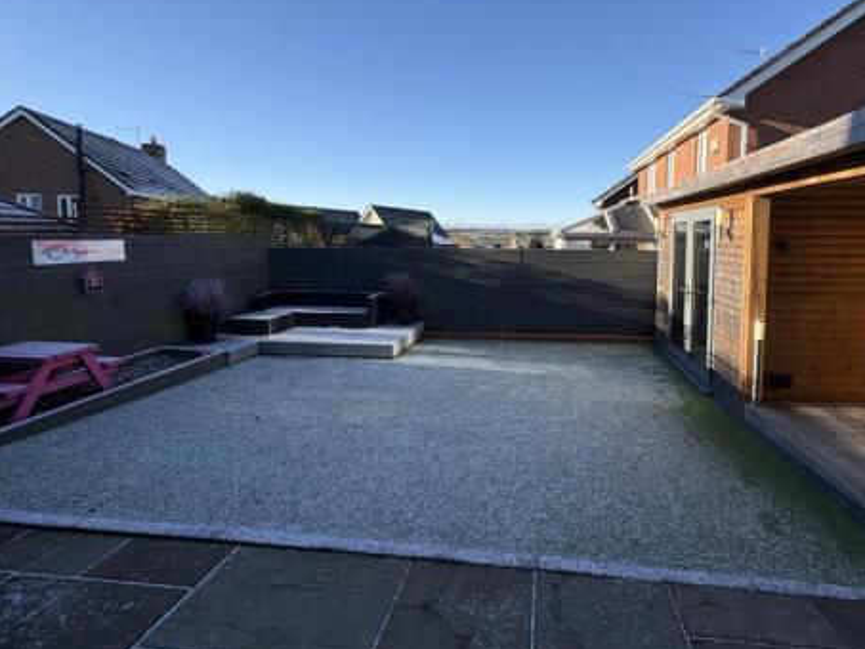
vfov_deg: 71.1
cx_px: 492
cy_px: 268
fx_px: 450
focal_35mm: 18
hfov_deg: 87.2
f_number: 2.2
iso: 40
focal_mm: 2.22
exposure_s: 1/921
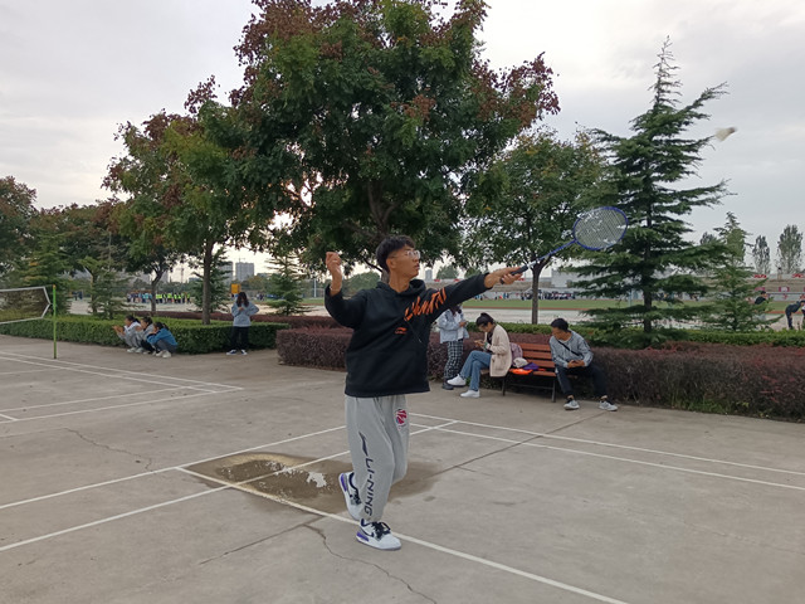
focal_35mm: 27
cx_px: 402
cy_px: 302
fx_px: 628
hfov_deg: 65.3
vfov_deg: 51.4
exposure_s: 1/900
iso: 640
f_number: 1.9
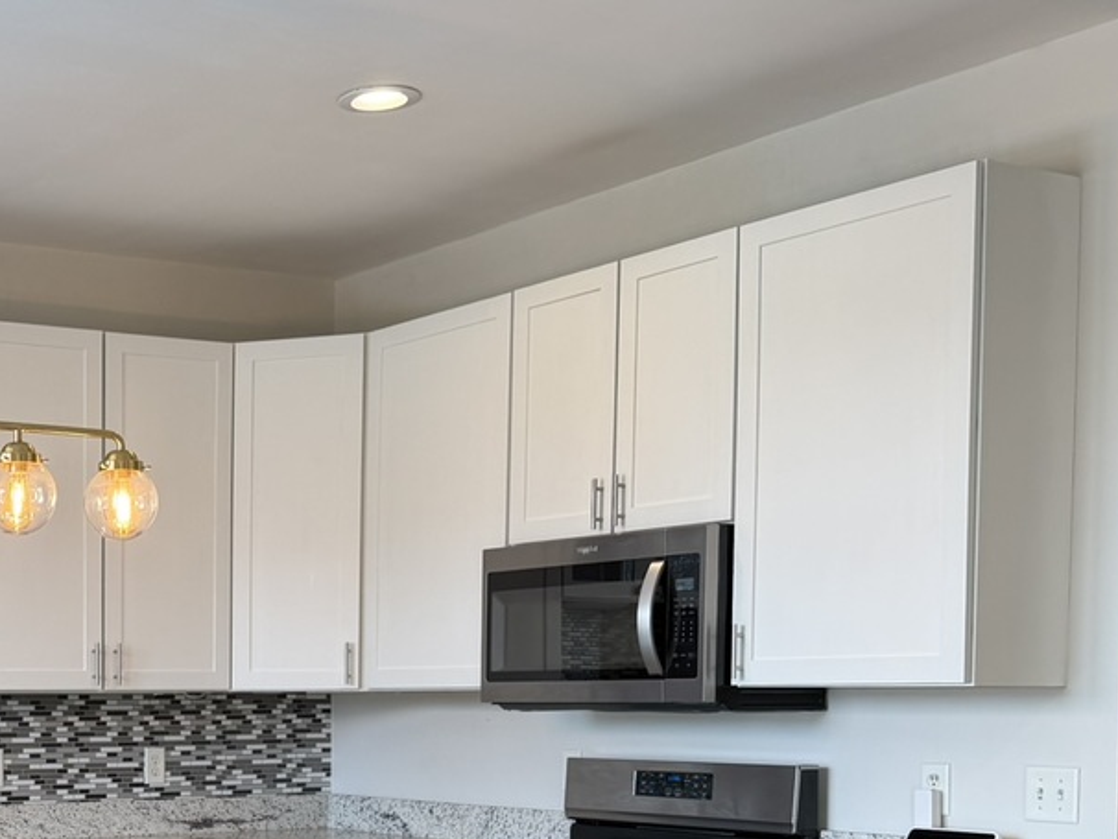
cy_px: 789
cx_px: 24
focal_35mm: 57
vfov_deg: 24.8
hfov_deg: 31.5
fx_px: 1842
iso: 64
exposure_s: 1/120
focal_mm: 6.76
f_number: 1.78
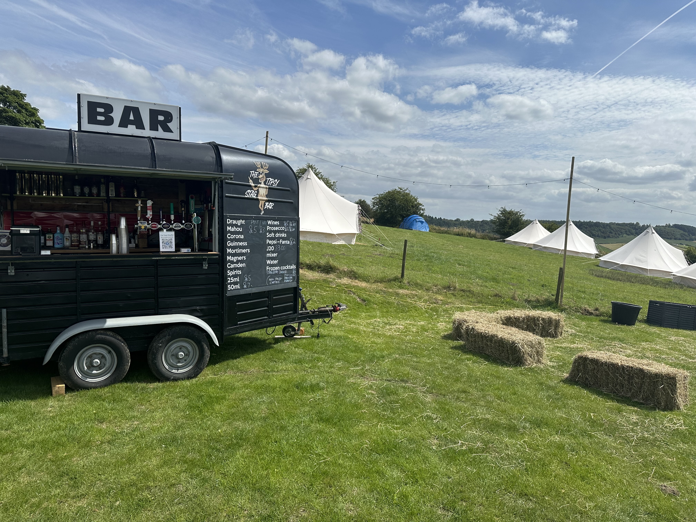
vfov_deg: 56.8
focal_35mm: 24
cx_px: 348
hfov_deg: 71.6
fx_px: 483
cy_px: 261
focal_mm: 6.86
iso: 80
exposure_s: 1/8197
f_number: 1.78
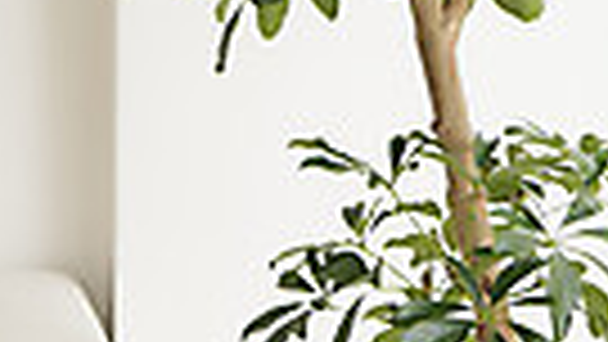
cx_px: -714
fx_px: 3144
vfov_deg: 6.2
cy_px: 76
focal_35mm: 195
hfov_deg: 10.0
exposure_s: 1/200
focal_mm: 42
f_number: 3.5
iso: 200
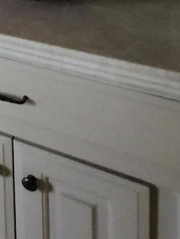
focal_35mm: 70
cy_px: -132
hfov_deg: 13.3
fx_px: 485
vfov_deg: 22.2
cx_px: -288
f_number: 2.2
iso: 640
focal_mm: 1.74
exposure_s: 1/30
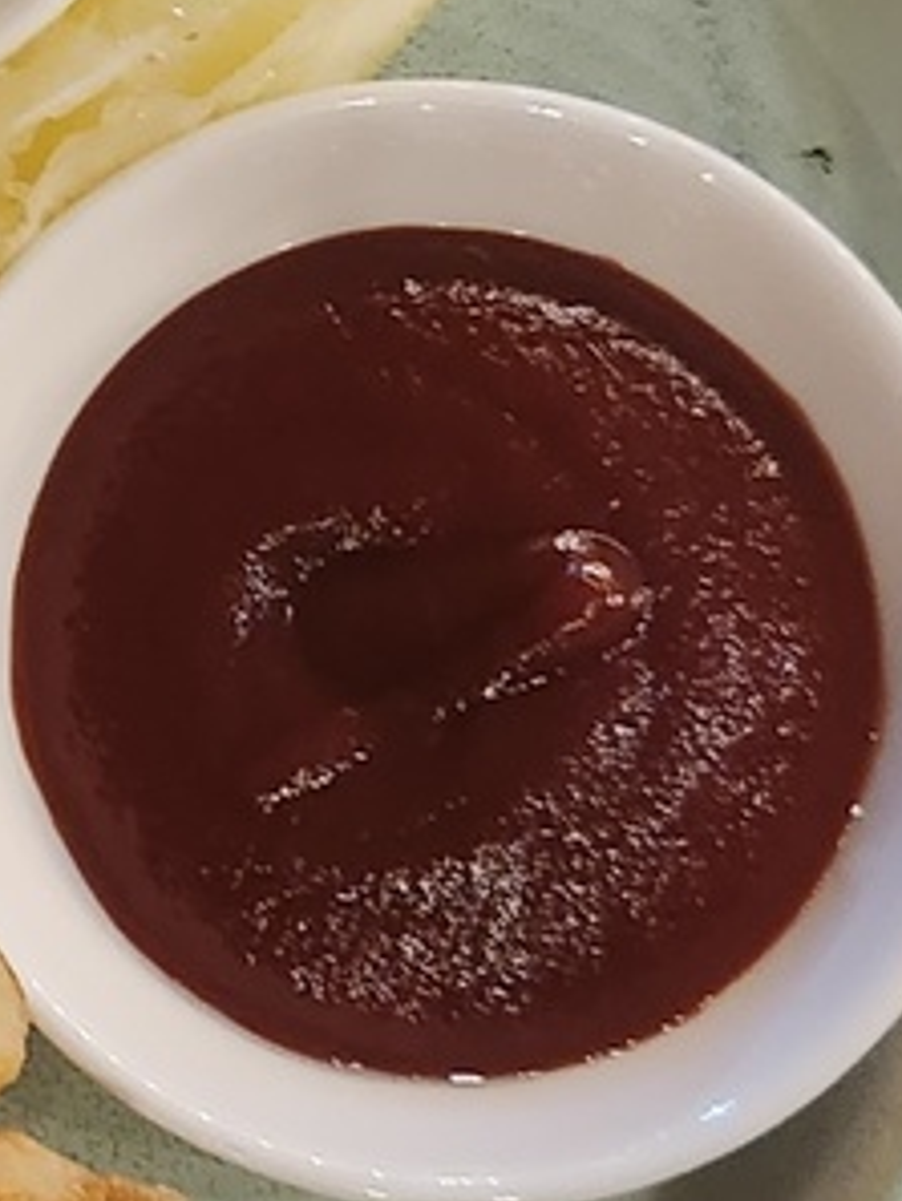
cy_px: 243
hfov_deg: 11.2
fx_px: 4305
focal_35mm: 124
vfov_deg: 15.8
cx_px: -704
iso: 640
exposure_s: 1/25
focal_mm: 5.4
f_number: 1.8
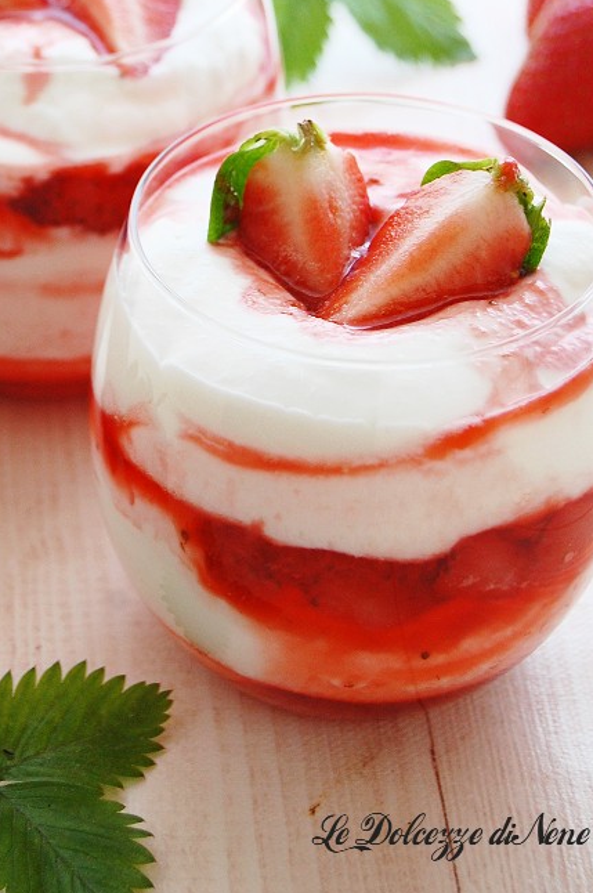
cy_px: 221
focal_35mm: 128
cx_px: 237
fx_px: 3165
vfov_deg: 16.0
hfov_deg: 10.7
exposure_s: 1/60
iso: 400
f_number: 6.3
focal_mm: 55
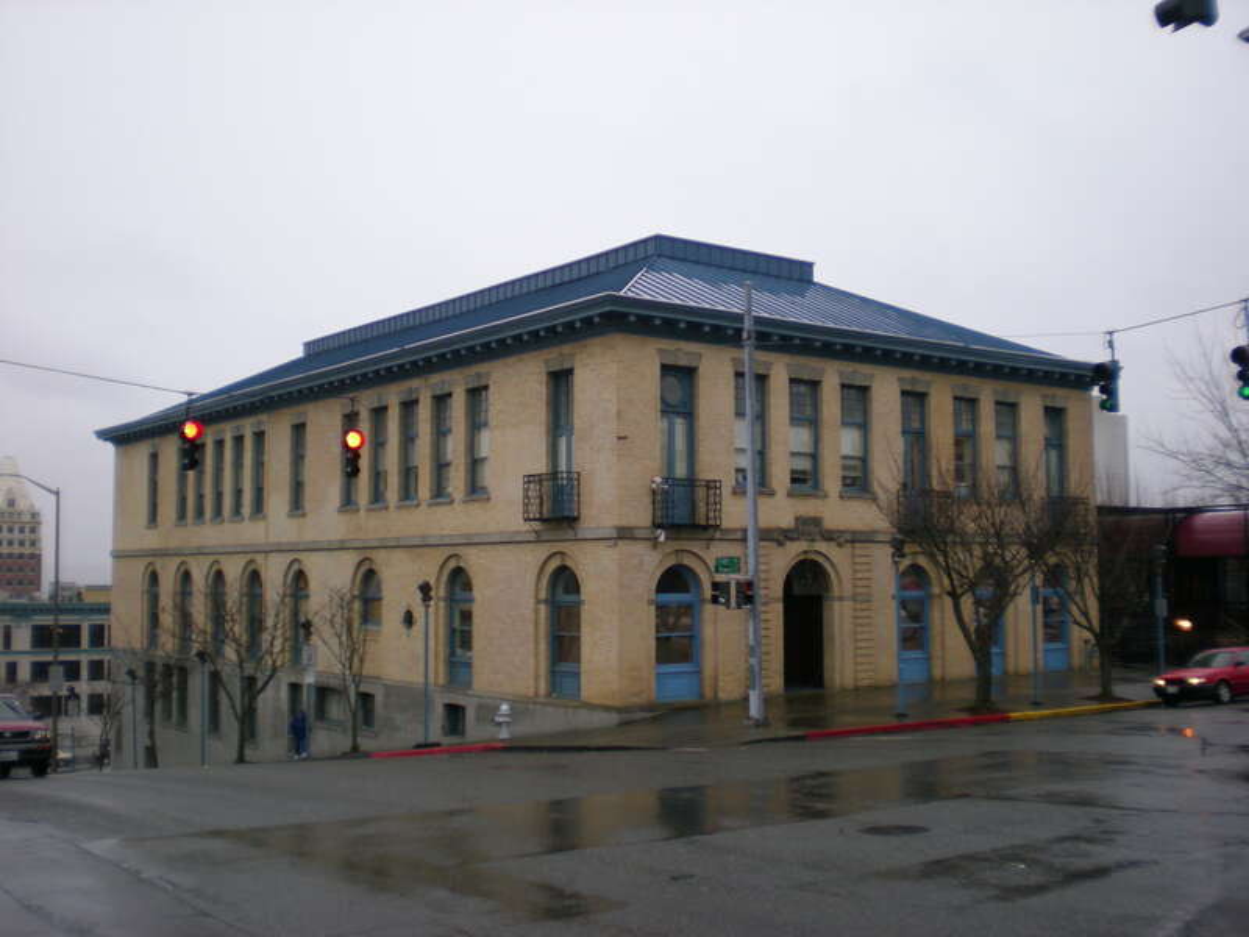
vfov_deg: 37.7
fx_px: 1371
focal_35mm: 38
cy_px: 468
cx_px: 624
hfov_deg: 49.0
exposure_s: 1/138
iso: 113
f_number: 3.1
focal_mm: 6.3
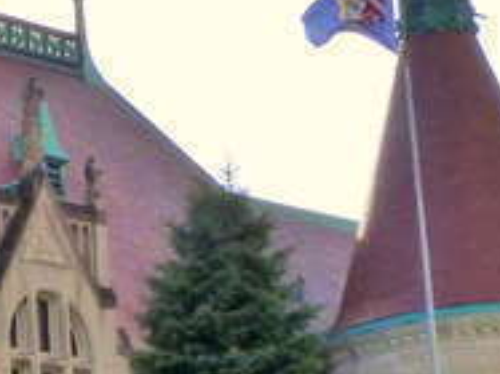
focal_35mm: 141
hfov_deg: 13.2
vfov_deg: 10.4
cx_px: -251
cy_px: 366
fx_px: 2035
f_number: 5.6
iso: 250
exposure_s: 1/640
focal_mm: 5.8
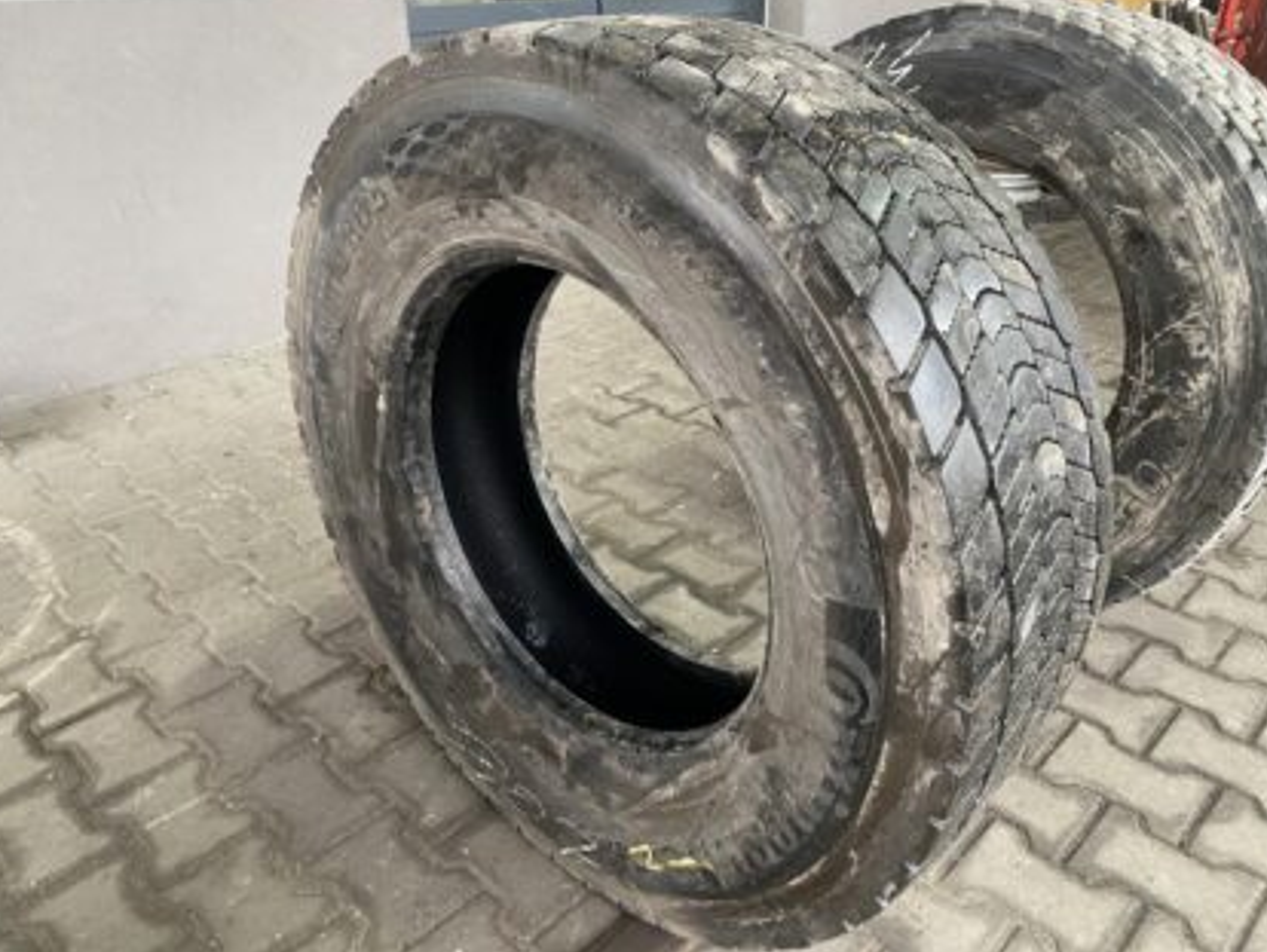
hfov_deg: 65.3
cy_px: 473
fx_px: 989
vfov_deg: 51.4
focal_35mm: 27
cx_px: 637
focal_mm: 4.25
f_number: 1.8
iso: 200
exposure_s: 1/50
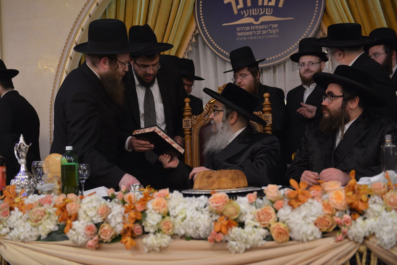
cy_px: 132
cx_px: 198
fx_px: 529
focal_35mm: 48
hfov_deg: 41.1
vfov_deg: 28.1
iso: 2000
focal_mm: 48
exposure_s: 1/100
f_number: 2.8
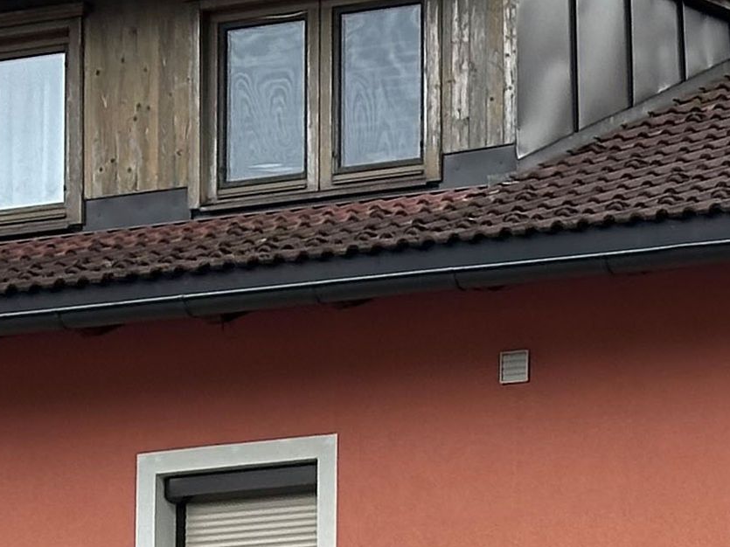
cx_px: 1112
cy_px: 820
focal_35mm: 230
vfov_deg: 6.4
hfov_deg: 8.4
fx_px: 4850
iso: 64
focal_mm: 6.86
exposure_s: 1/183
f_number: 1.78
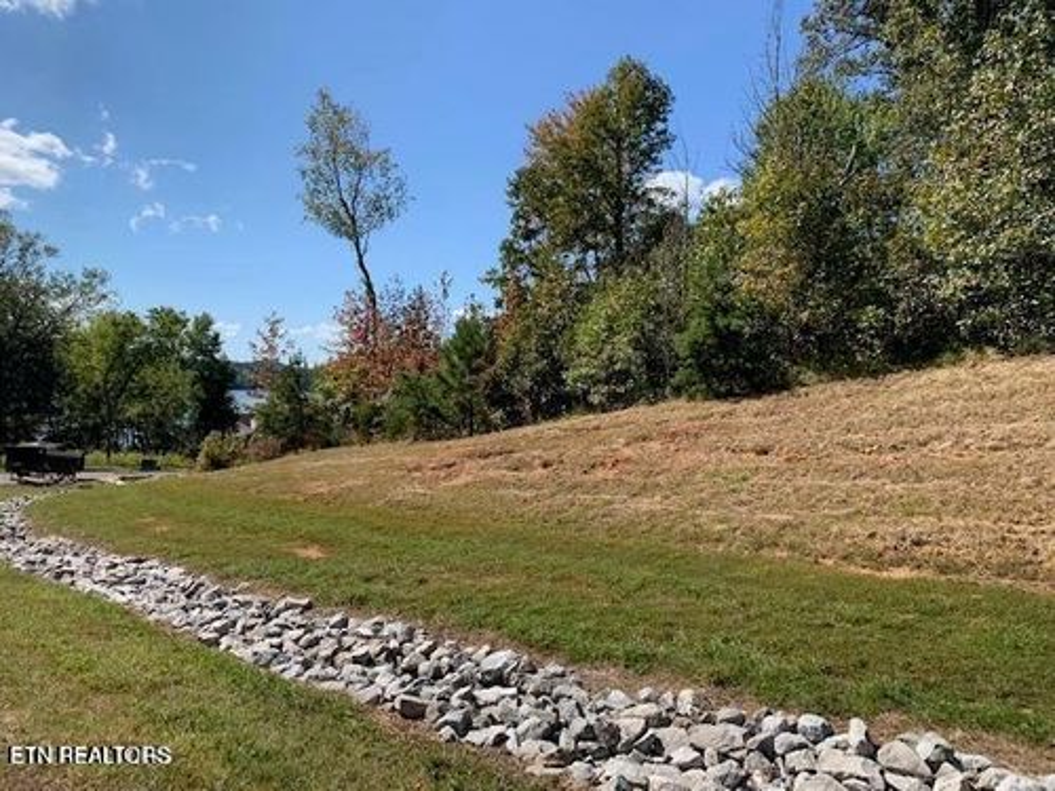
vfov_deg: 53.1
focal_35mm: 26
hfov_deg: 67.3
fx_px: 792
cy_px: 396
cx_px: 528
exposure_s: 1/1916
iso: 25
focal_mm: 4.25
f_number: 1.8
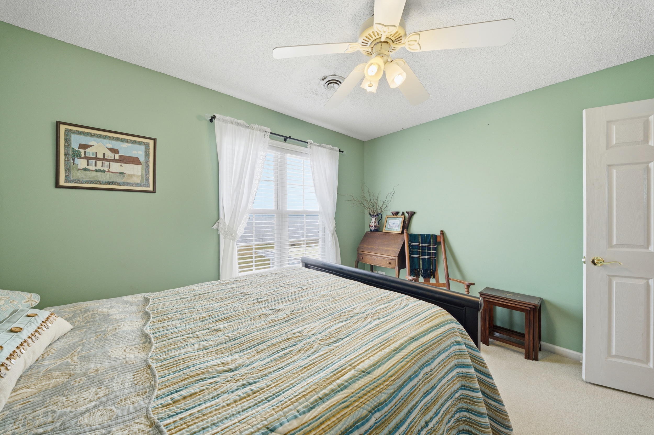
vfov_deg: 90.0
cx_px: 327
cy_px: 218
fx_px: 218
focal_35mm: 12
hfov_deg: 112.6
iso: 250
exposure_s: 1/160
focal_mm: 12
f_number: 9
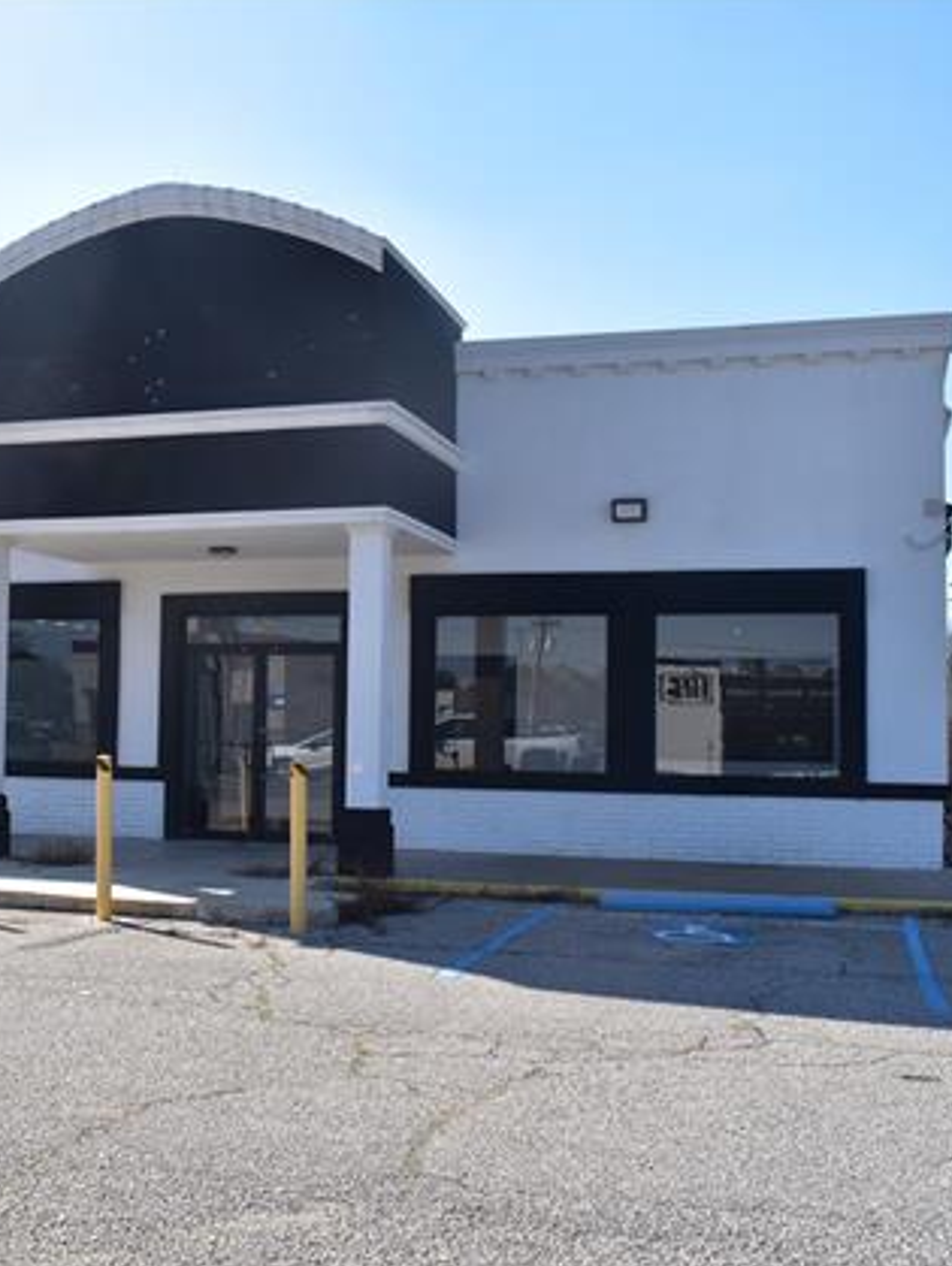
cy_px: 635
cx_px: 242
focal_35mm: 44
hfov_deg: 32.3
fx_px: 1611
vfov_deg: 42.9
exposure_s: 1/500
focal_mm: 20
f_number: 11
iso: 400
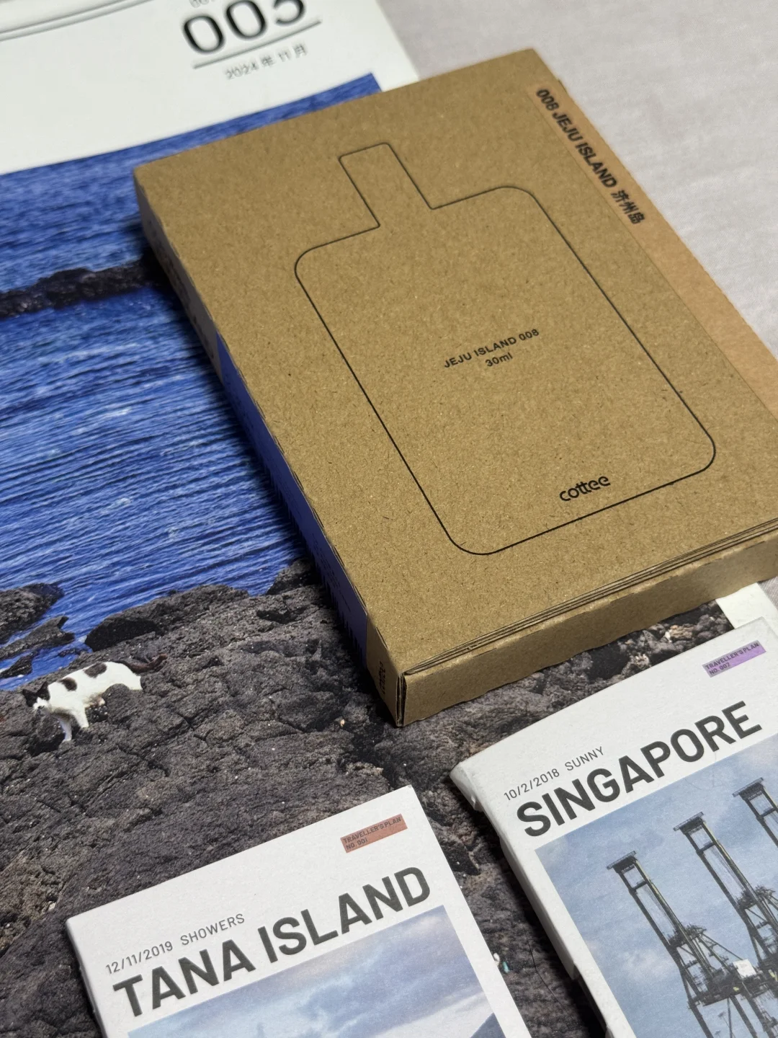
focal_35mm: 48
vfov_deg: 39.7
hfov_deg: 30.3
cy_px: 519
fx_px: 1438
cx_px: 389
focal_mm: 6.76
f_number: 1.78
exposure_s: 1/50
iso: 125
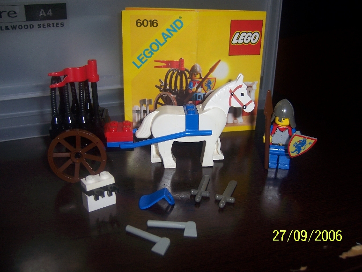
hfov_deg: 51.3
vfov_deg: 39.7
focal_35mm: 36
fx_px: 377
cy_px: 136
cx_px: 181
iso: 80
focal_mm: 6.2
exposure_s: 1/60
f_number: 2.8
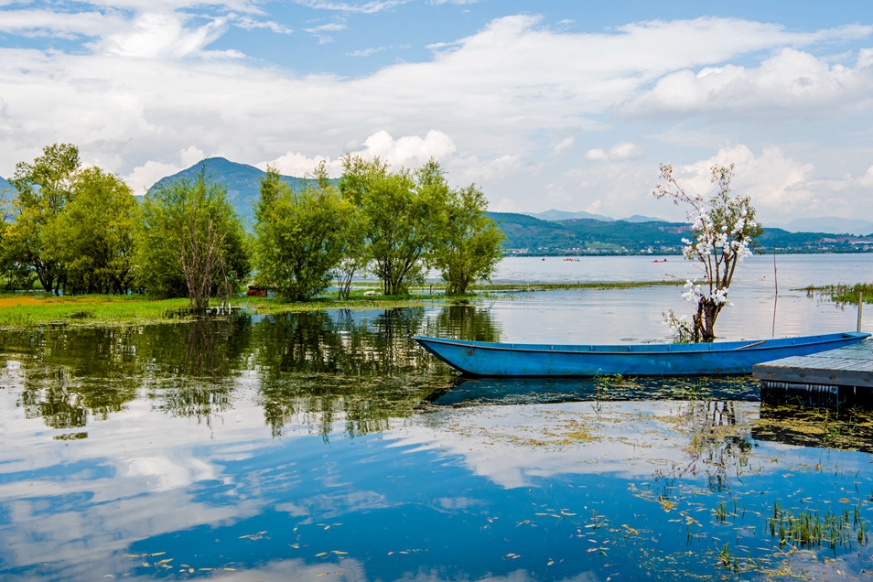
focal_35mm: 43
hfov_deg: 45.4
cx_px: 420
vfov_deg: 31.2
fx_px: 1043
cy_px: 319
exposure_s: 1/100
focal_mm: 38
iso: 100
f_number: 11
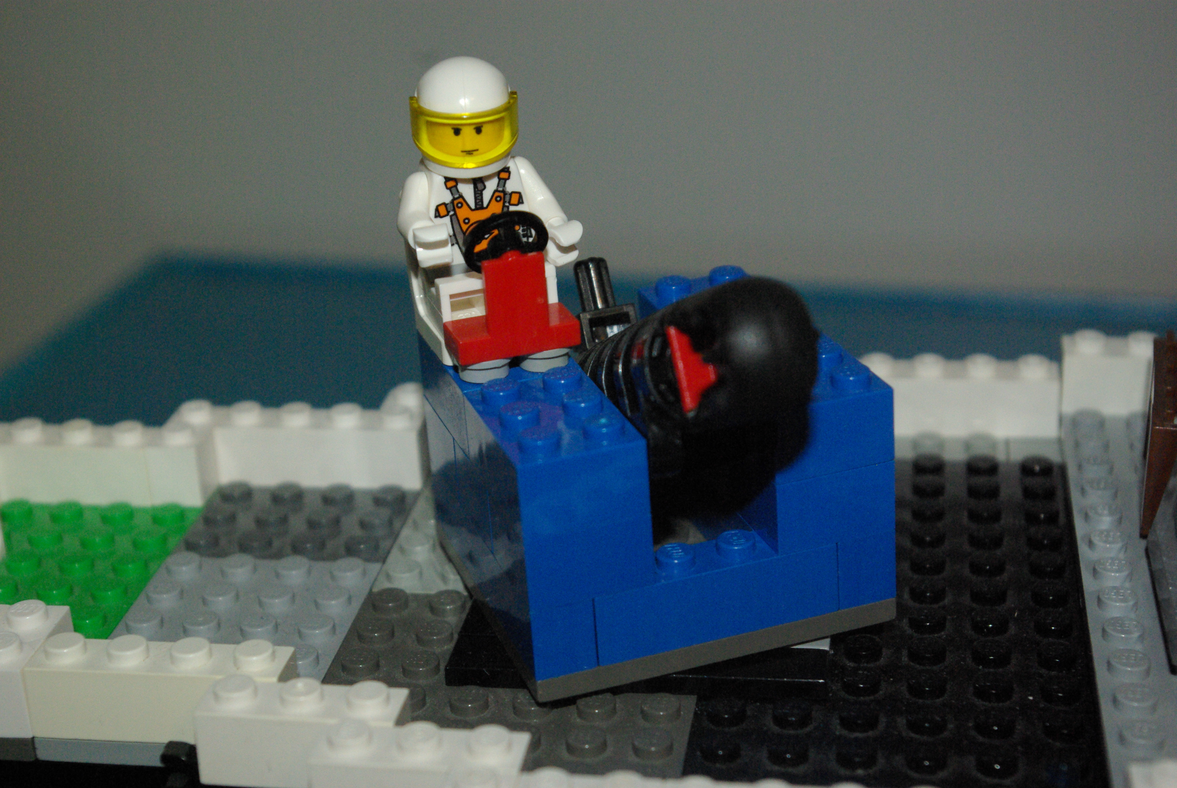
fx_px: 2111
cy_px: 394
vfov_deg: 21.1
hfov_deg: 31.2
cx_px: 588
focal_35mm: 64
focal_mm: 43
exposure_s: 1/60
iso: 1600
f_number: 8
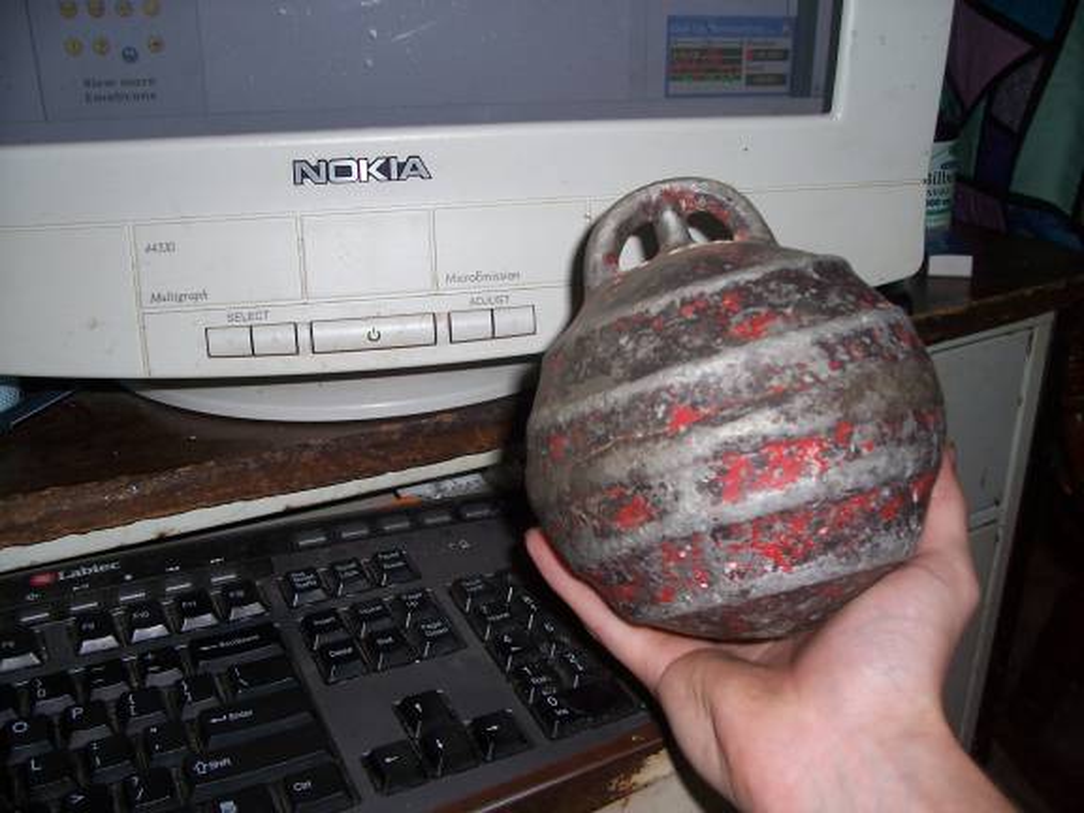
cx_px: 542
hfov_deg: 54.0
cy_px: 406
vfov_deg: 41.8
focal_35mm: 34
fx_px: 1065
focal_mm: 5.6
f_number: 2.7
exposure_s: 1/60
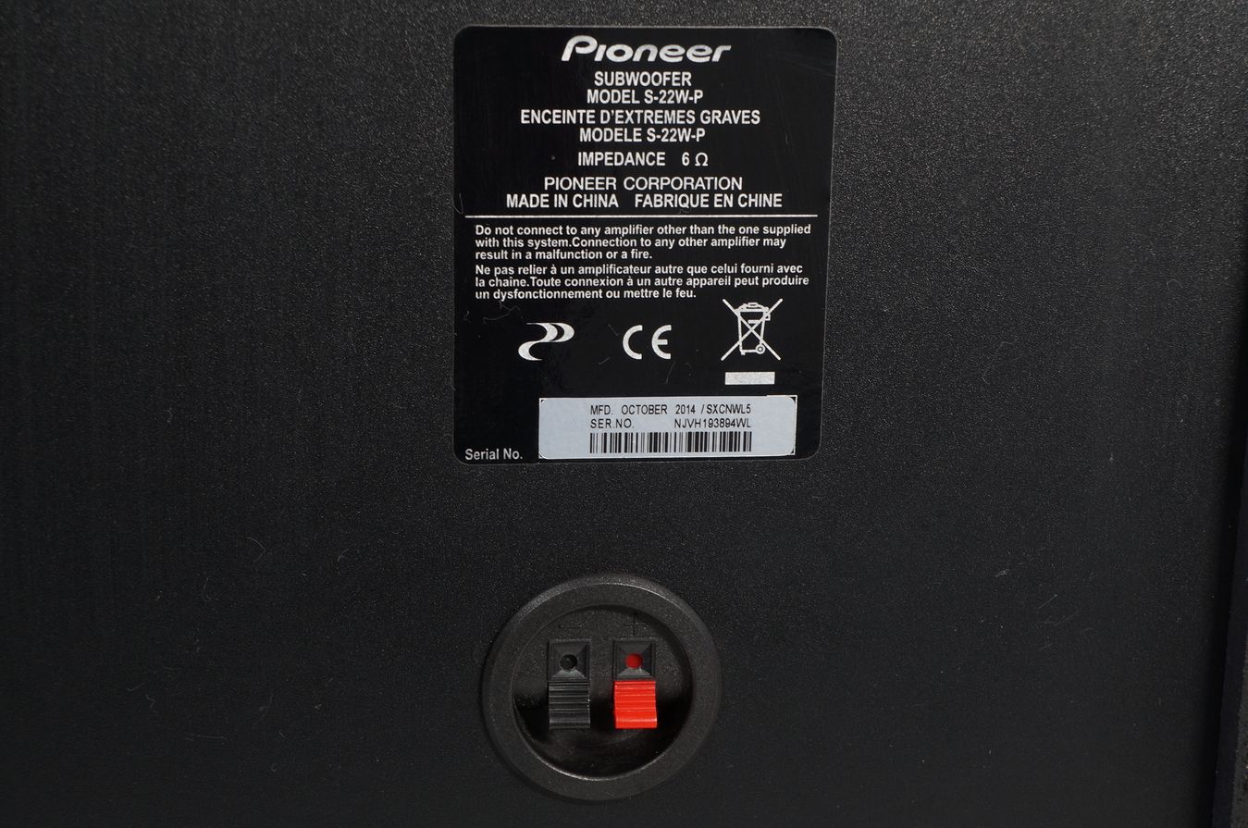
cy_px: 414
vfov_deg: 19.3
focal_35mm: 70
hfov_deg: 28.7
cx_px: 624
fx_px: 2440
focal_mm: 47
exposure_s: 1/5
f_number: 9
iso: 200
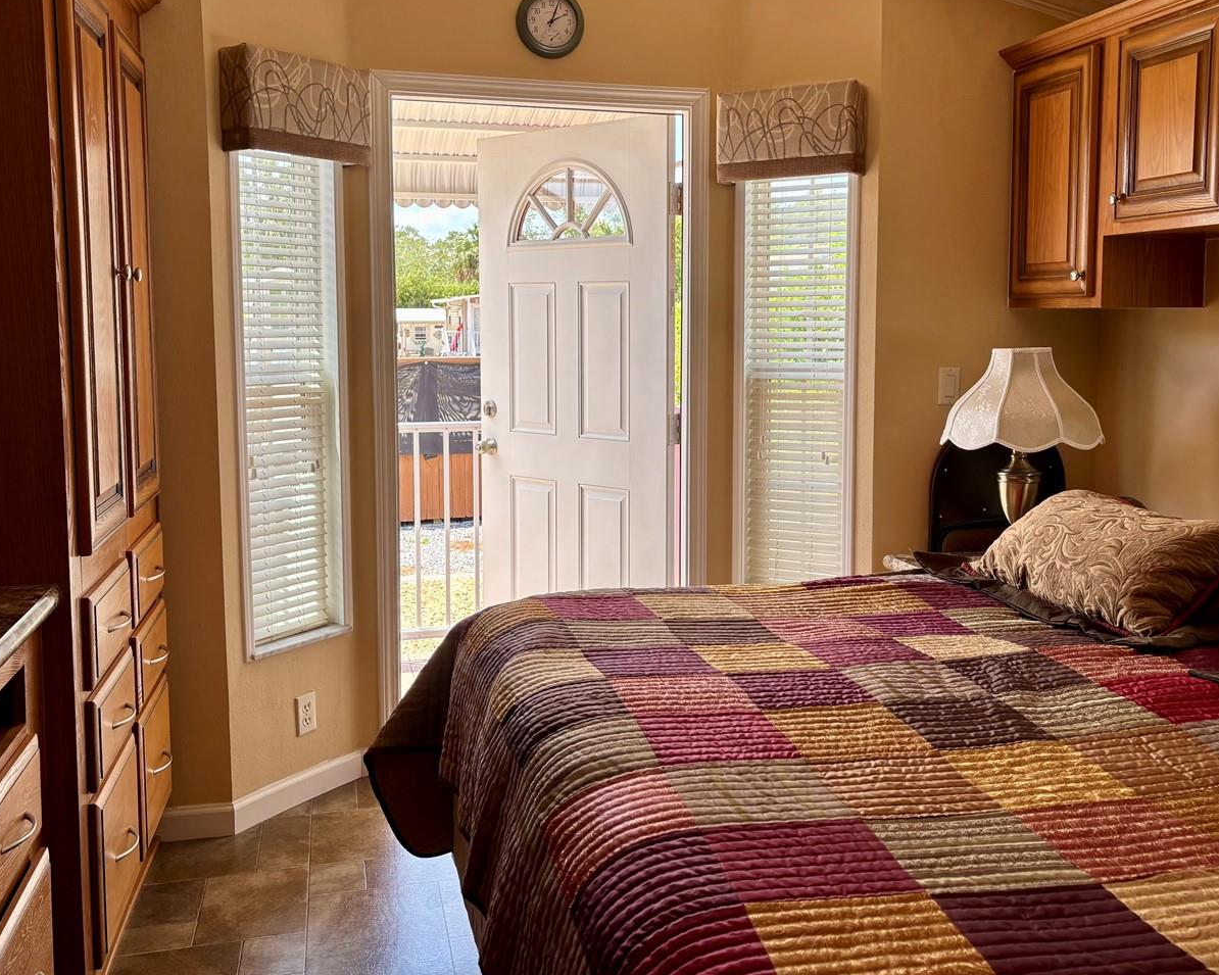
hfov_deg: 52.8
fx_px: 1227
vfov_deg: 43.2
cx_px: 646
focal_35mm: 34
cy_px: 420
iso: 50
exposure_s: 1/296
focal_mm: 5.96
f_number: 1.6
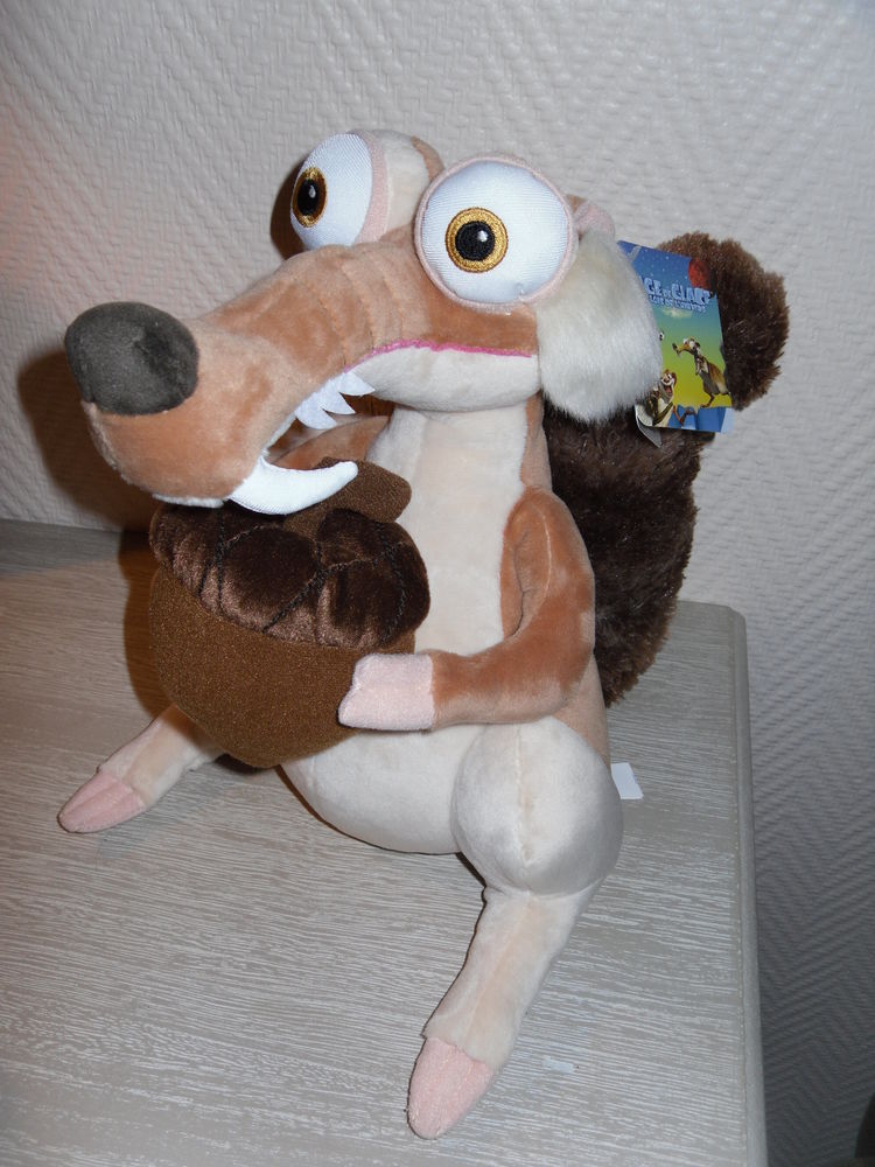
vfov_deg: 52.6
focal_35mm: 35
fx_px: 1180
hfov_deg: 40.7
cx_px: 438
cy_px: 584
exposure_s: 1/45
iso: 80
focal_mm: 6.3
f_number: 3.5
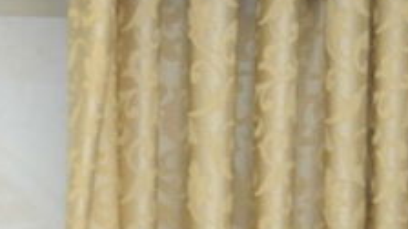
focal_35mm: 235
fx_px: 2542
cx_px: 73
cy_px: 599
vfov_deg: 5.0
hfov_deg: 9.2
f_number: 4
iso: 1600
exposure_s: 1/125
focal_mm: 24
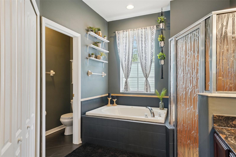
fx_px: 144
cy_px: 78
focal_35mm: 22
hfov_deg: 78.6
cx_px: 118
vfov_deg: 57.2
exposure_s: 1/25
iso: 640
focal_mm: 22
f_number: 8
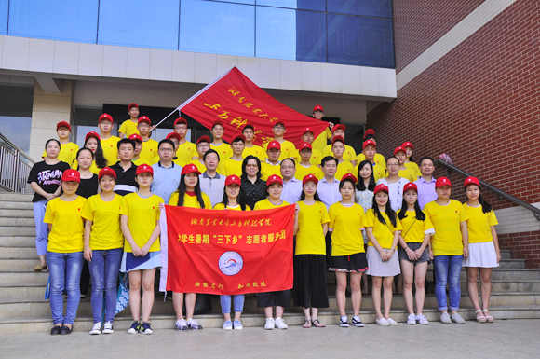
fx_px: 494
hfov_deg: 57.3
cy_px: 180
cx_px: 270
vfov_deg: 39.9
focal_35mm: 33
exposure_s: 1/200
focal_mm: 22
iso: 200
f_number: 7.1
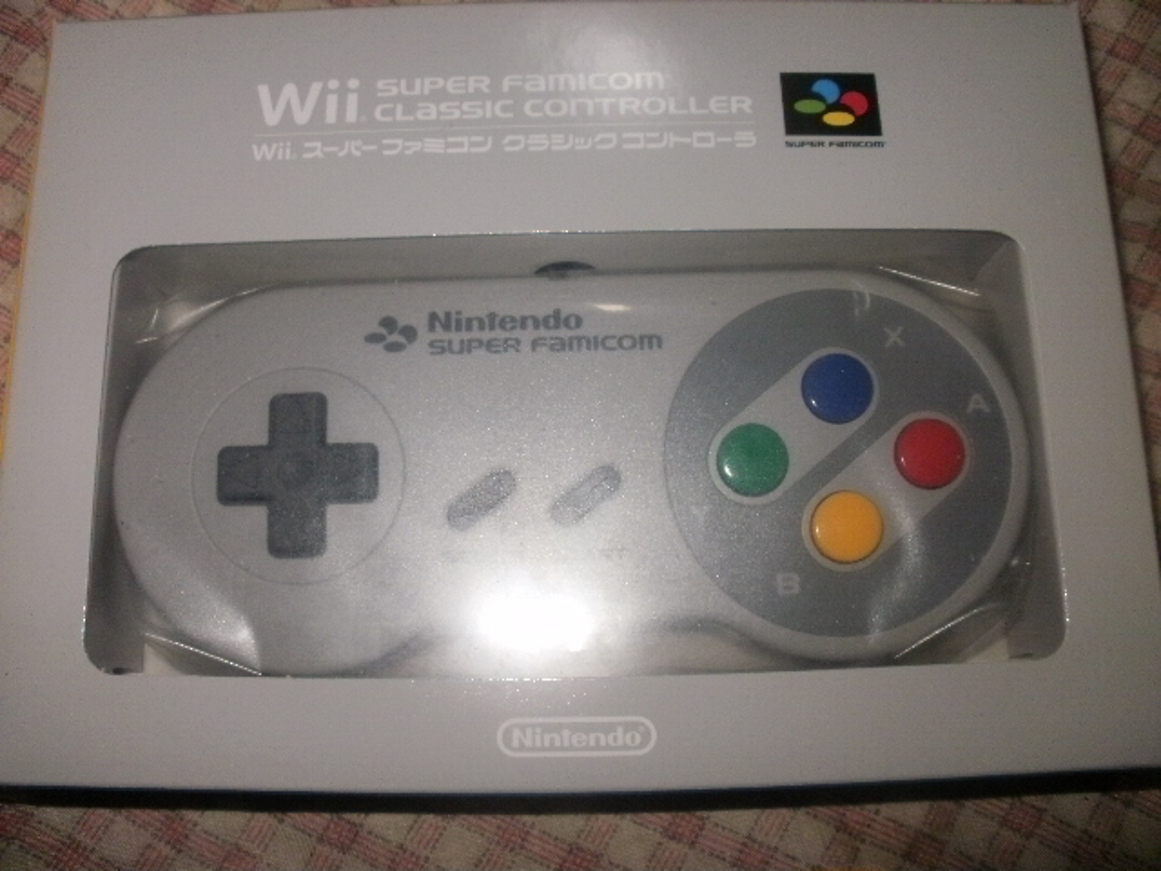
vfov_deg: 39.7
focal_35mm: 36
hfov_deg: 51.4
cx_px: 580
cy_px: 436
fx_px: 1207
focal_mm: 6.3
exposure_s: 1/30
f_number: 3.5
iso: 125
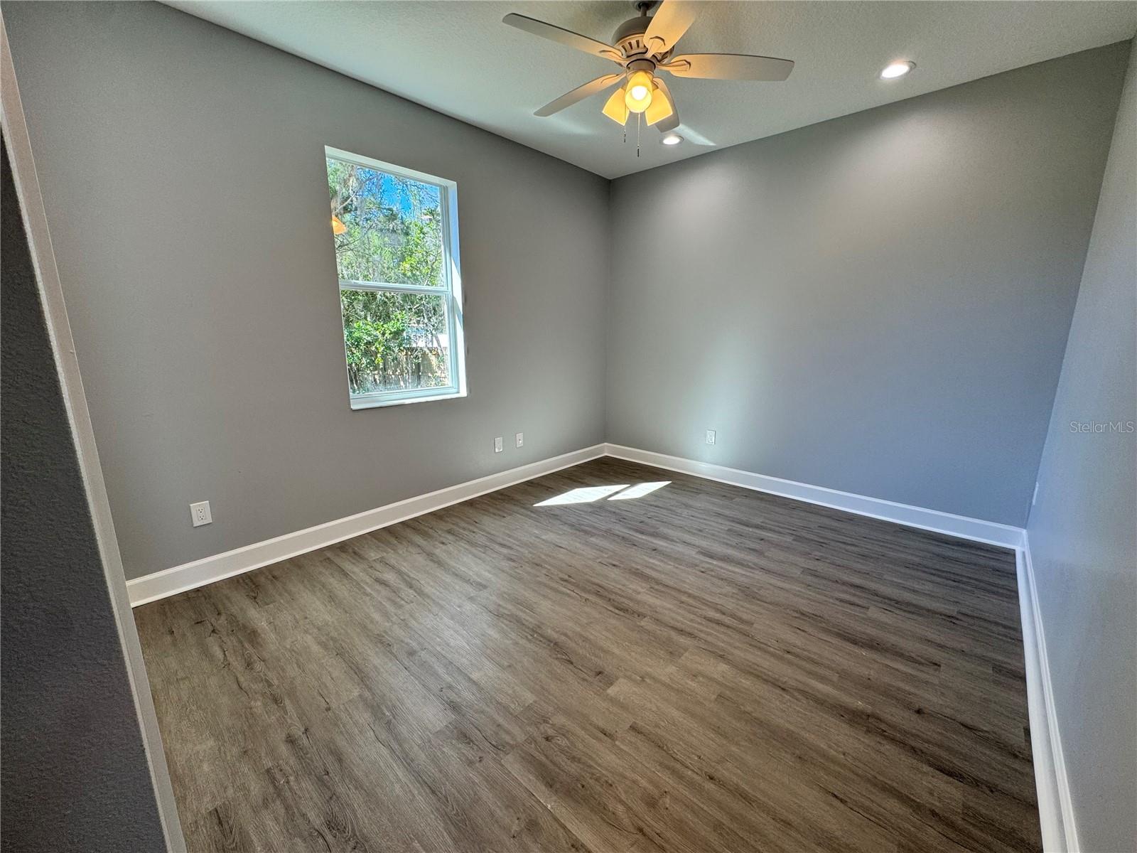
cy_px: 426
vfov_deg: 85.7
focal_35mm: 14
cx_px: 568
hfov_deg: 102.1
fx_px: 460
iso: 64
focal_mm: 2.22
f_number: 2.2
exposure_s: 1/120
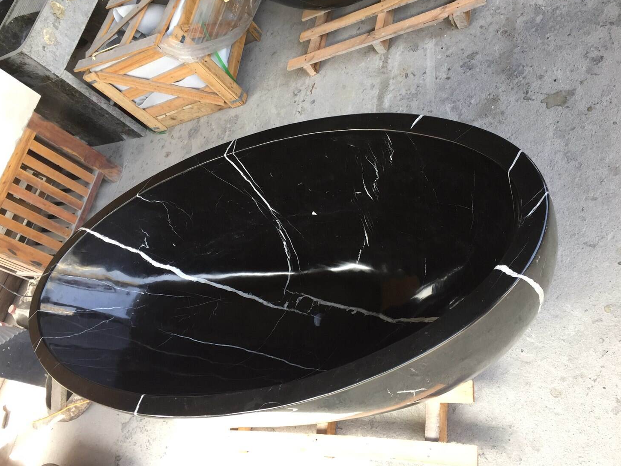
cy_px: 235
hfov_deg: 60.0
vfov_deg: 46.8
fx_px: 538
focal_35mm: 30
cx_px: 306
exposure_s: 1/100
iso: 50
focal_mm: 4.15
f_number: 2.2
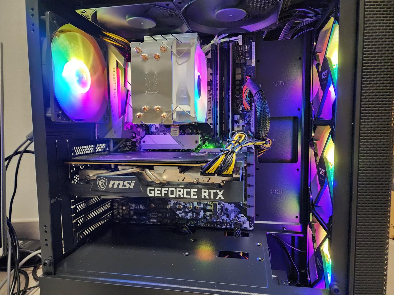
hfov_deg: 73.9
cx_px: 197
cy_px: 148
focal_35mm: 23
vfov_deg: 58.9
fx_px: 262
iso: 1000
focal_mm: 6.4
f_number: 1.8
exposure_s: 1/120
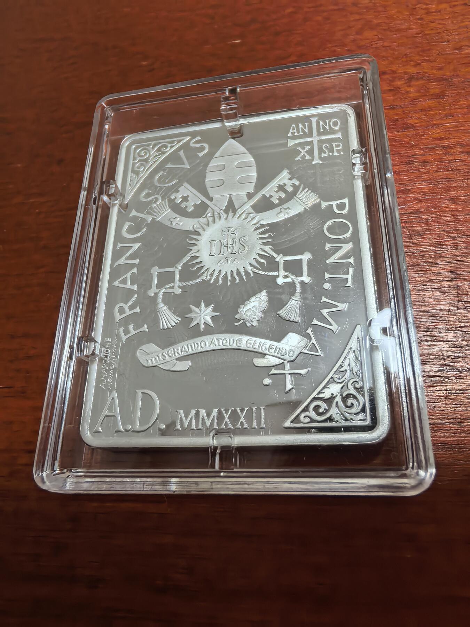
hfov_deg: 56.8
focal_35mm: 24
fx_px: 434
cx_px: 235
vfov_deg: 71.6
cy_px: 314
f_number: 2.2
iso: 250
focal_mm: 1.68
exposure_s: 1/33.3
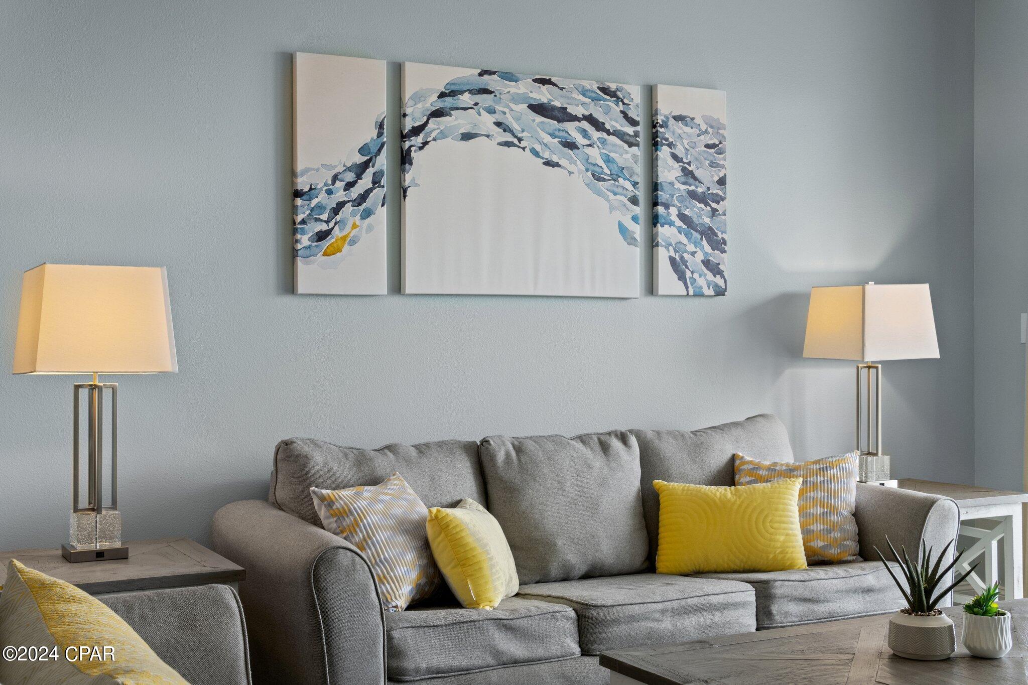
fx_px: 1285
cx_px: 514
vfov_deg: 29.9
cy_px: 342
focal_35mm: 45
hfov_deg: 43.6
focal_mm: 30
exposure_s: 1/15
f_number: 9
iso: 400
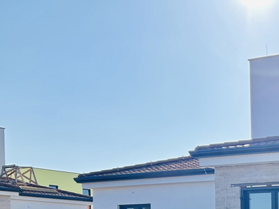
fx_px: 629
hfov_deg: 21.7
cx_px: 393
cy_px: 270
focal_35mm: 78
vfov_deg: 17.7
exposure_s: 1/3460
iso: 50
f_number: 1.5
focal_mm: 5.7
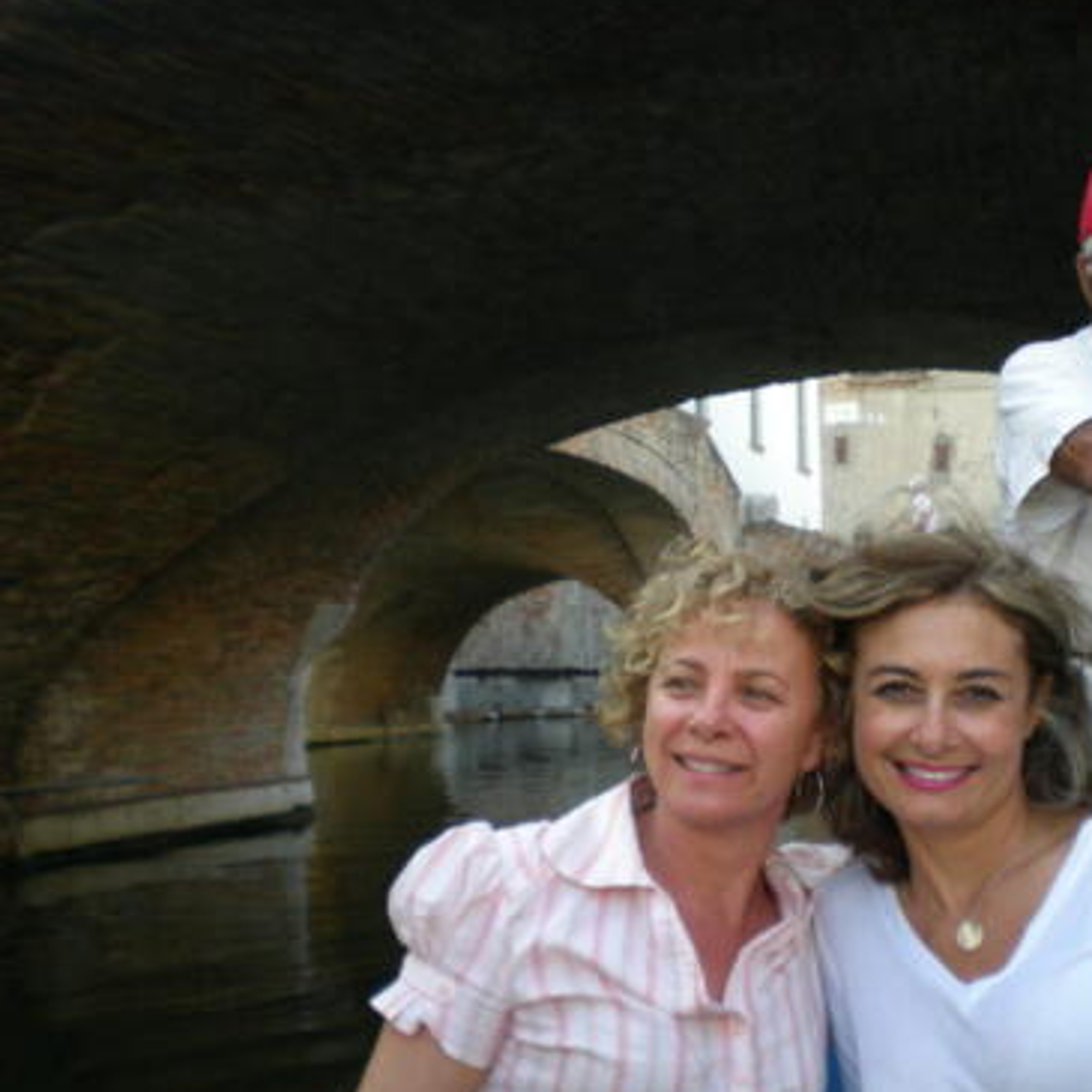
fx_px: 1642
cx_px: 724
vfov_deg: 36.8
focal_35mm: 46
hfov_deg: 36.4
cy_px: 543
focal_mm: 6.3
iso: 50
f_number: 3.1
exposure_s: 1/88.5
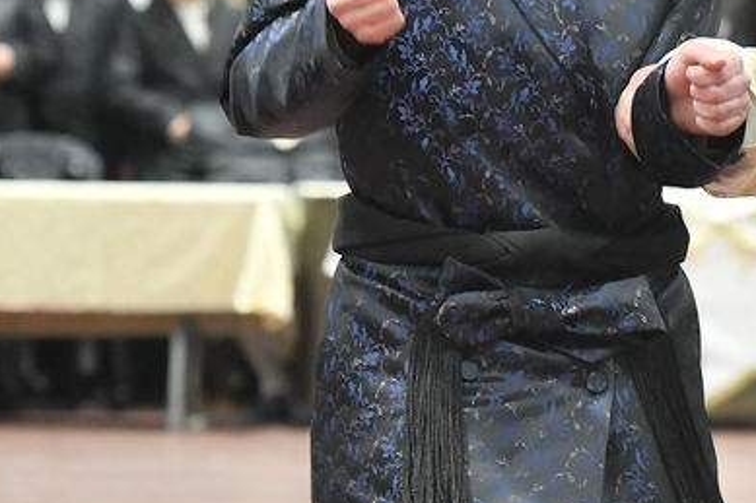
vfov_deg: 3.5
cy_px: 5
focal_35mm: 396
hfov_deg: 5.2
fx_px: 8312
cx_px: 1094
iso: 2500
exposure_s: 1/125
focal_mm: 110
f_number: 5.6
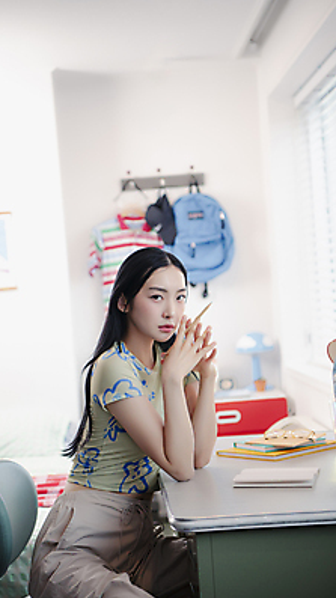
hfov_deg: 16.3
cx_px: 156
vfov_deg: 28.6
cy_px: 300
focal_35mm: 74
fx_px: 1173
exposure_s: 1/100
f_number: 2.8
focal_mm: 70
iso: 400
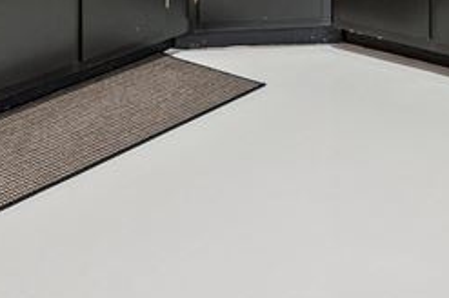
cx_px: 296
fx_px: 1034
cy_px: -315
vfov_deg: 13.7
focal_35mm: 83
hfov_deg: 24.4
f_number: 8
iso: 400
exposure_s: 1/10
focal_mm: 16
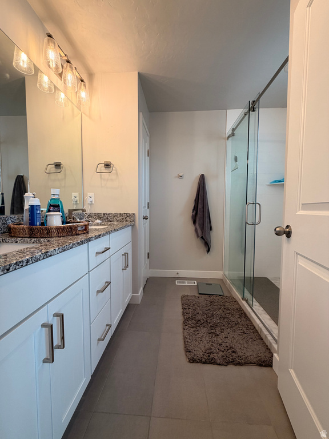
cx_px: 164
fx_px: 177
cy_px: 220
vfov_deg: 102.1
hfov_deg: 85.7
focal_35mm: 14
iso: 80
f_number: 2.2
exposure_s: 1/120
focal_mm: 2.22
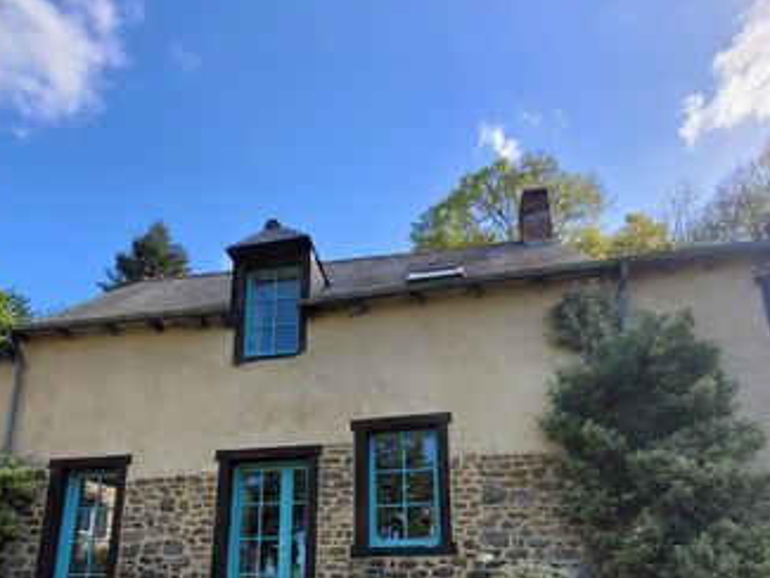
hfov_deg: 71.4
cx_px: 344
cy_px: 471
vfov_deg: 52.7
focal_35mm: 24
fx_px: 534
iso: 40
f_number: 2.2
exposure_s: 1/771
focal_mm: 1.74
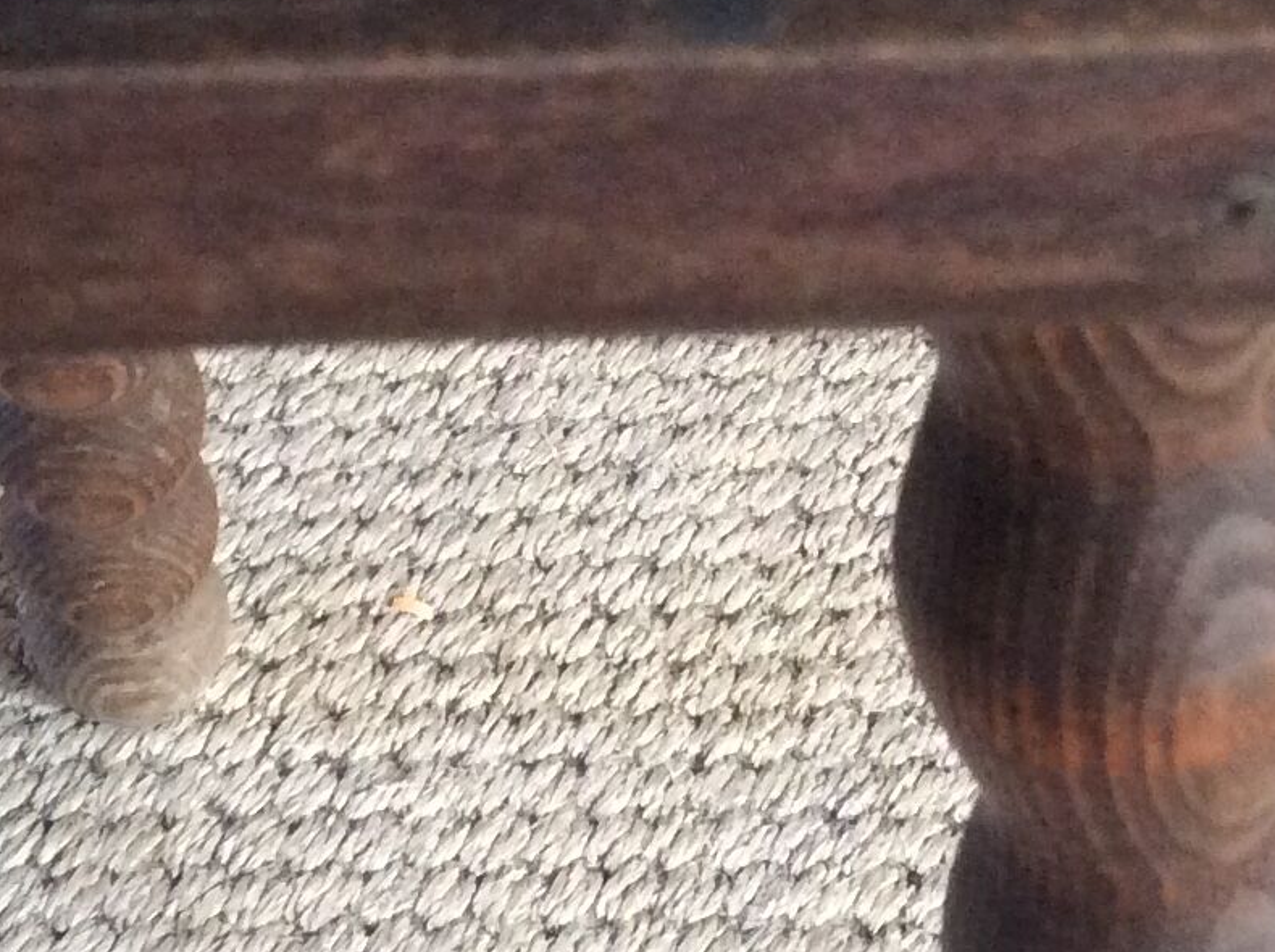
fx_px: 3862
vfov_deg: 14.0
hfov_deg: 18.7
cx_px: 513
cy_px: 350
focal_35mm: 105
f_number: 2.4
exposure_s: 1/25
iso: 200
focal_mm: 3.3
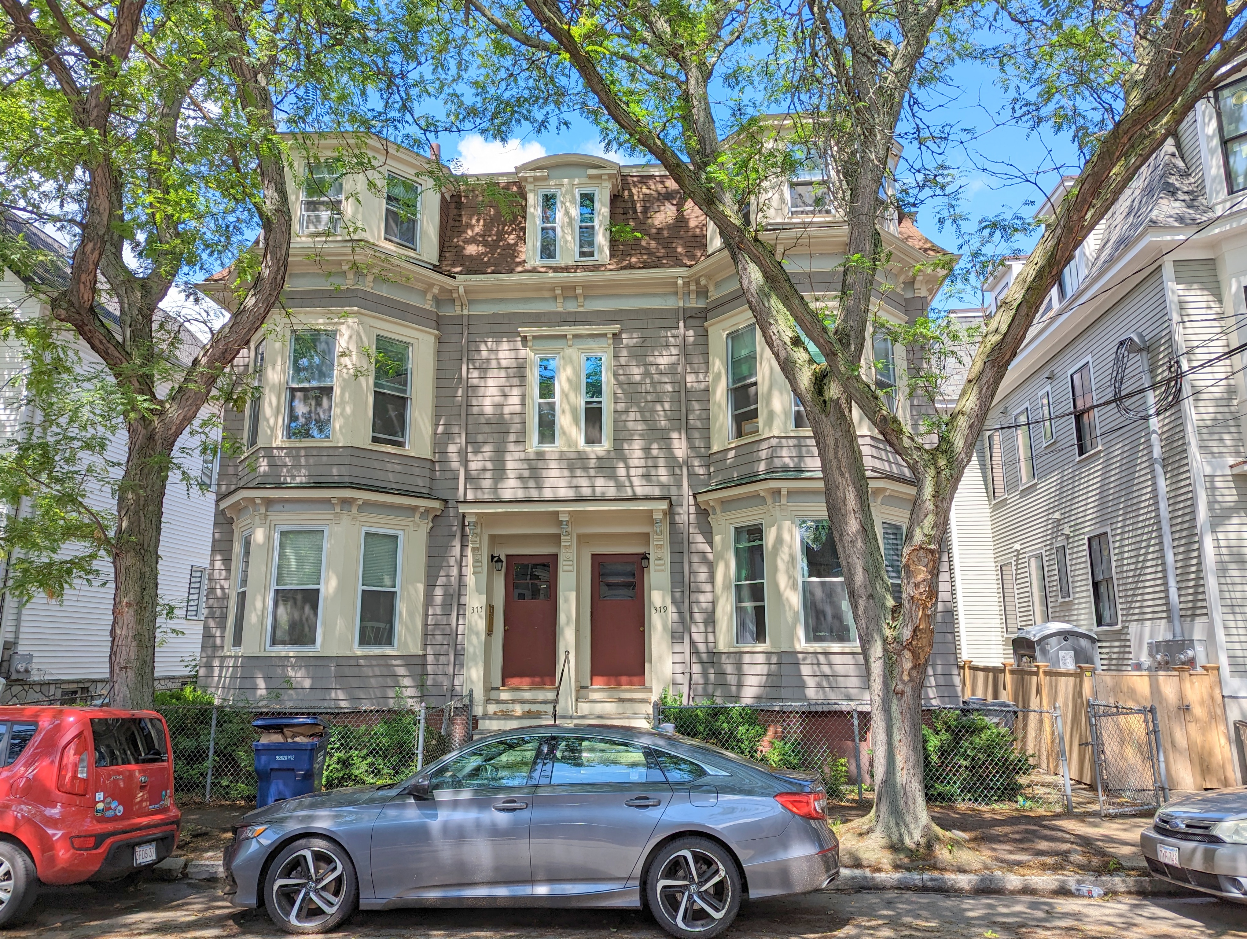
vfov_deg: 56.9
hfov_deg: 71.5
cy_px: 470
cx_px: 624
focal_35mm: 24
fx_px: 866
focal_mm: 6.81
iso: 45
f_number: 1.85
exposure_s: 1/760
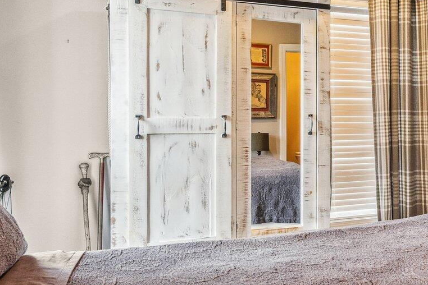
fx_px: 511
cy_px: 107
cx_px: 429
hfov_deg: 39.9
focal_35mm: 43
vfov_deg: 31.1
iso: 500
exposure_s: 1/13
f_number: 8
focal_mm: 16
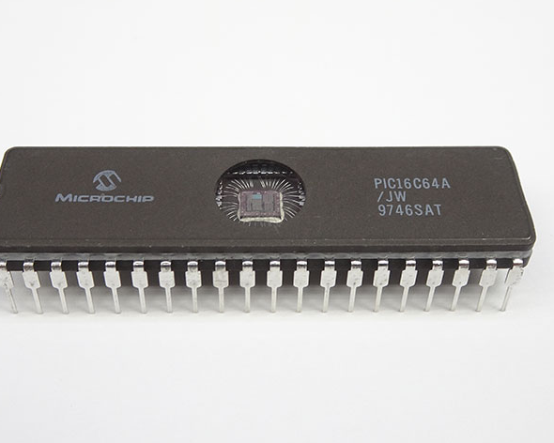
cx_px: 257
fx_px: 590
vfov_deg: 41.2
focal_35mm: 36
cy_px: 220
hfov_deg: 50.2
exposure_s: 1/50
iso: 80
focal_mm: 5.79
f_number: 4
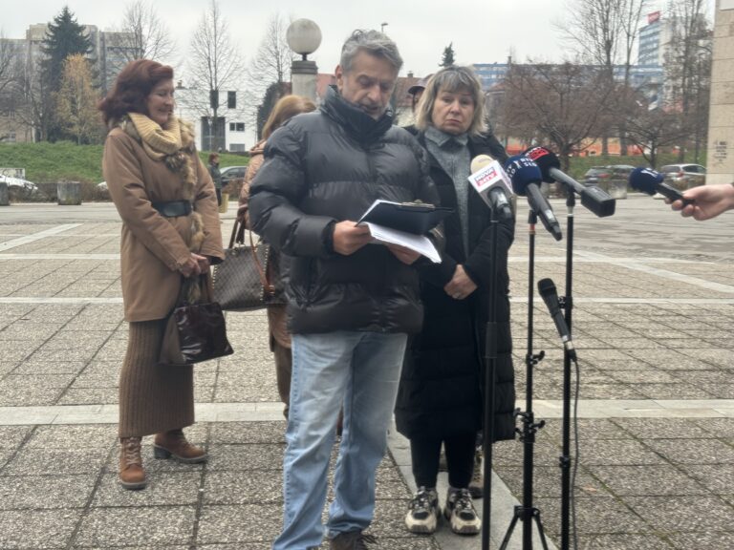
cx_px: 367
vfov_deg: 30.3
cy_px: 275
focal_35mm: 48
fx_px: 1018
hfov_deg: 39.7
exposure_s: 1/235
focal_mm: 6.76
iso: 64
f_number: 1.78
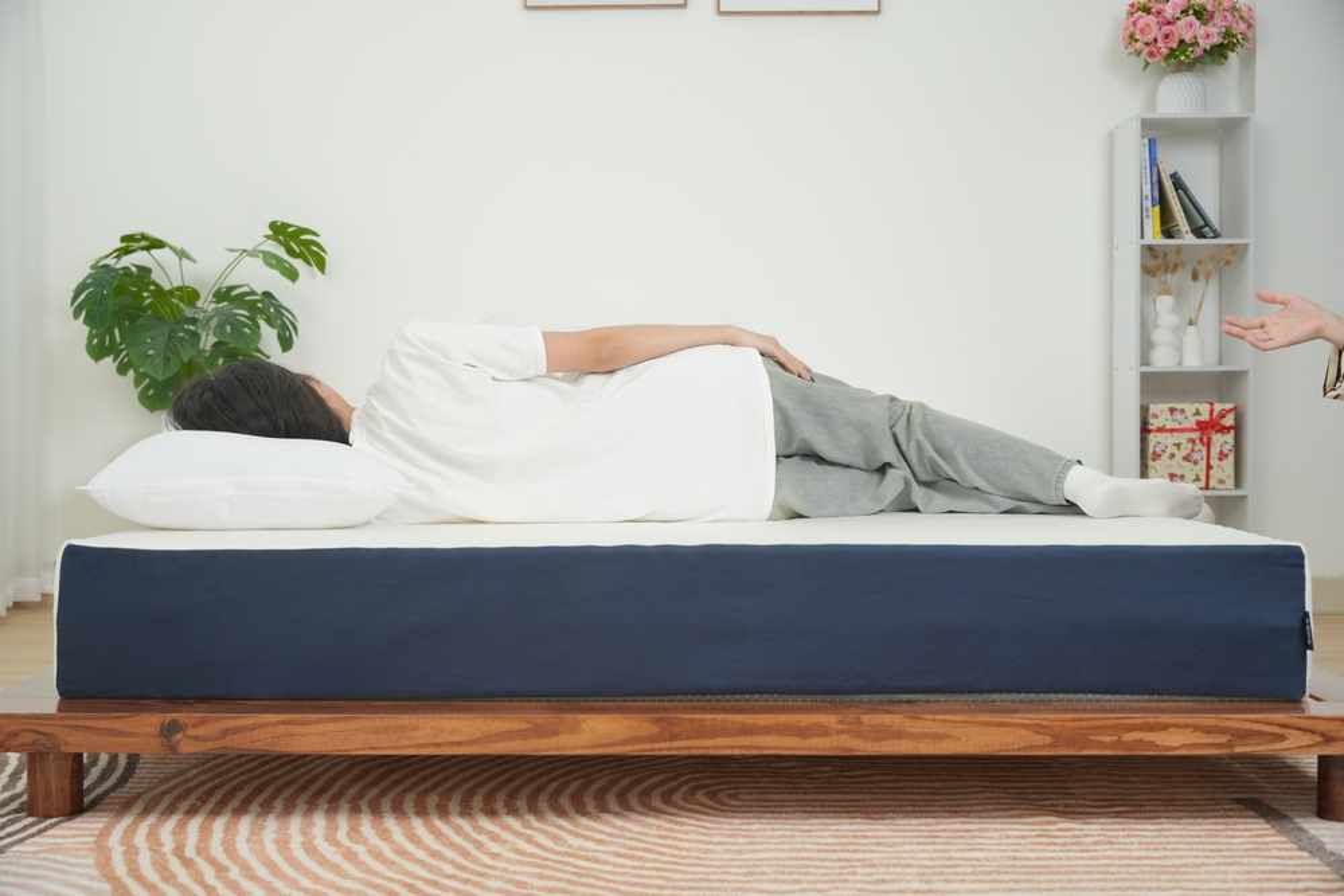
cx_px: 672
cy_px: 448
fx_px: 1587
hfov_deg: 45.9
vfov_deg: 31.5
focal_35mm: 42
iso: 400
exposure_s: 1/125
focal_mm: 42.5
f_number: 4.5
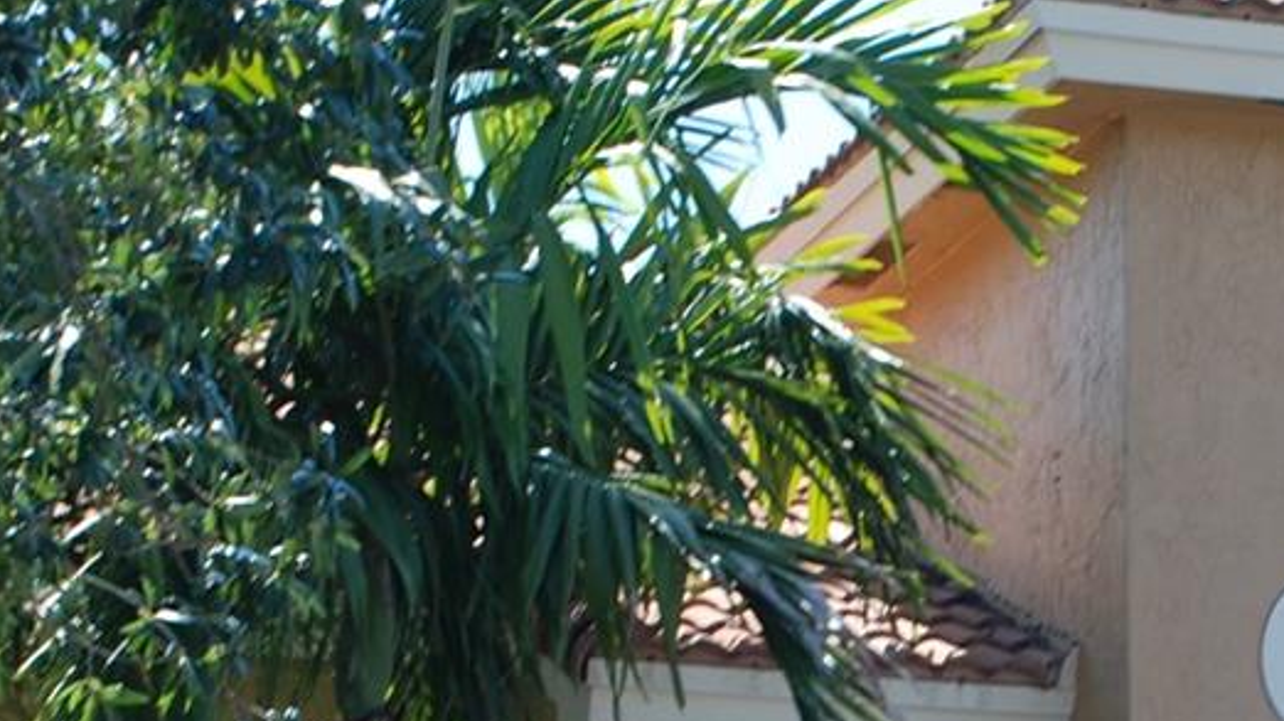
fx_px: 6568
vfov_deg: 6.2
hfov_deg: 11.1
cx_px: 1277
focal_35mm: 193
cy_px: 1107
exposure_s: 1/125
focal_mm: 40
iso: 100
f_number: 5.6
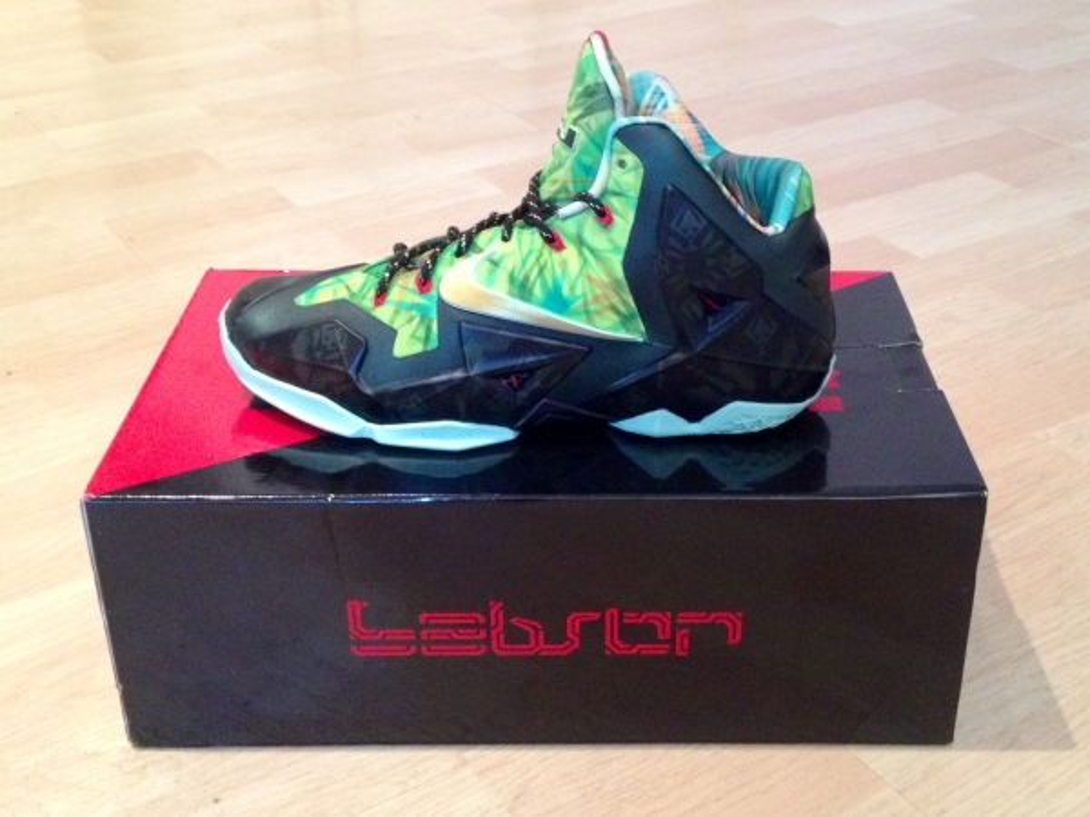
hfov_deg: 52.6
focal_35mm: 35
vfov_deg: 40.7
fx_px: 1102
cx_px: 545
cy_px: 408
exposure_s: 1/20
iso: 320
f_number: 2.4
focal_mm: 4.28
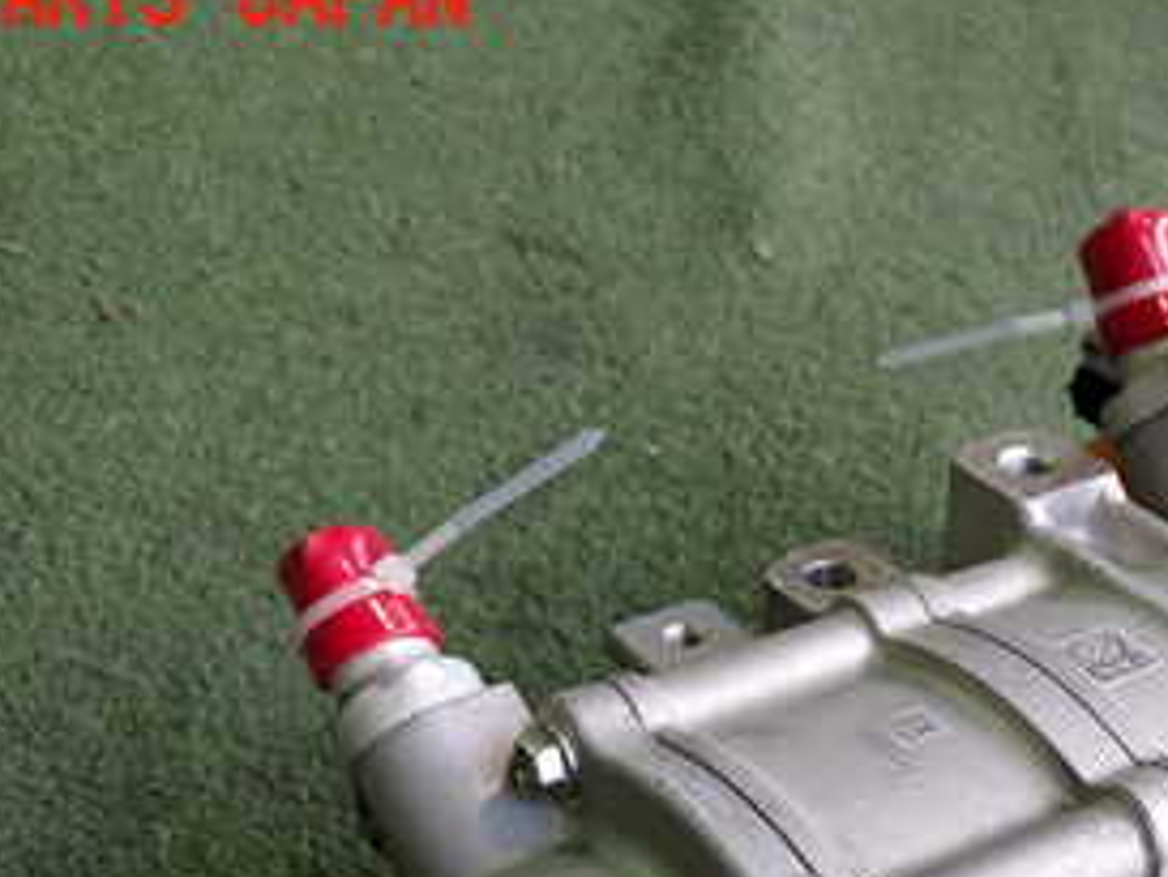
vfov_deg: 21.4
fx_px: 2228
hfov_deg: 28.6
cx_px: 975
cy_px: 907
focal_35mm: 66
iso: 200
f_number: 2.3
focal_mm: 5.4
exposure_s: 1/100
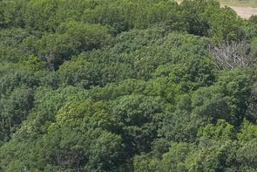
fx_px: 1386
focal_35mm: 194
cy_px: 204
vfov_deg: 7.0
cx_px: 591
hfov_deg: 9.5
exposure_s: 1/320
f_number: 5.6
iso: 100
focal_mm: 10.26
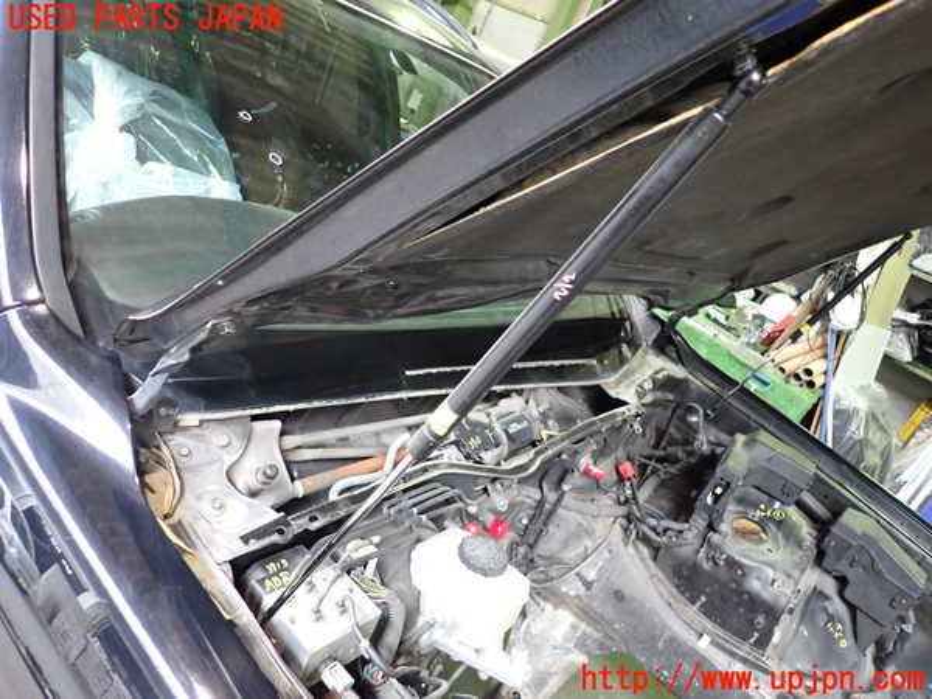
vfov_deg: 54.9
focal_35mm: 25
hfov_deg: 69.4
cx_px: 466
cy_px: 350
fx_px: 673
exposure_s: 1/30
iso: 500
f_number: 2
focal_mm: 4.5
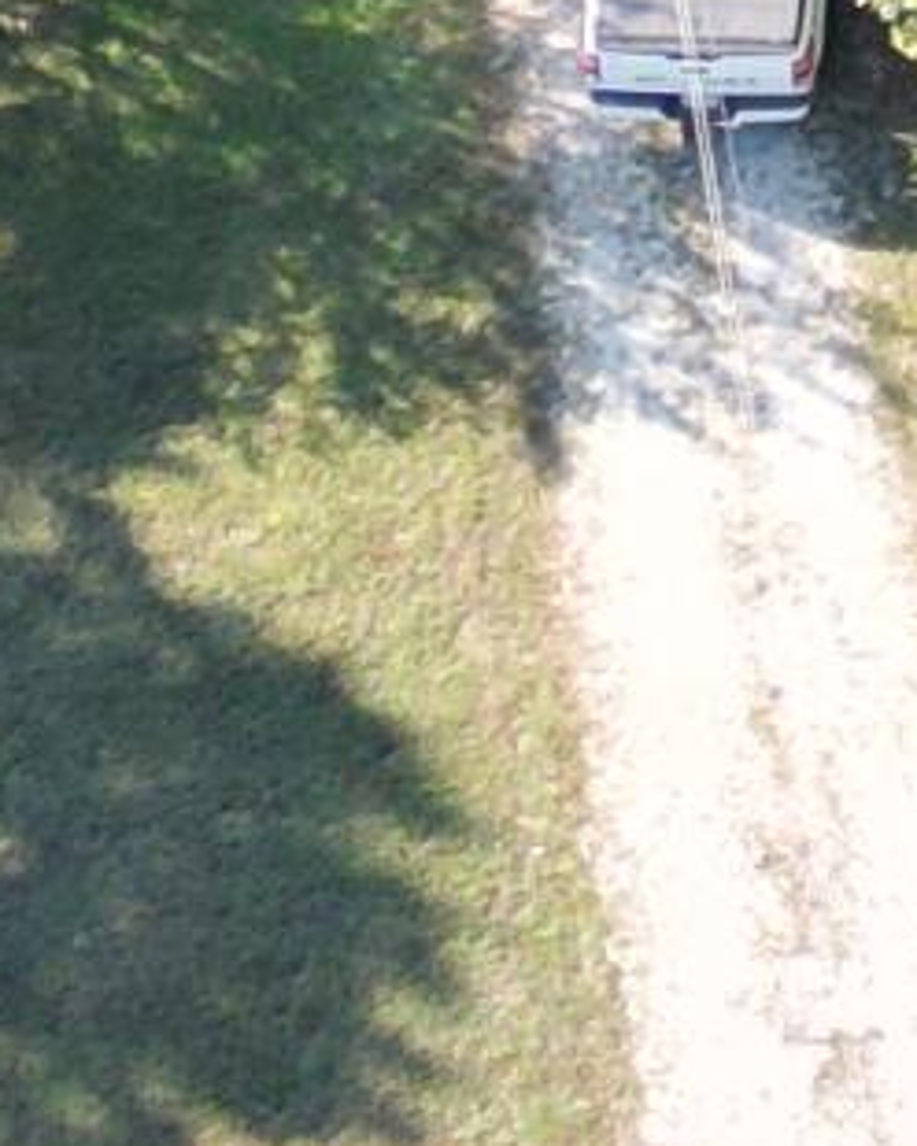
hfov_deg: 6.7
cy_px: -1919
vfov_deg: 7.7
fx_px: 7701
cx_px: 1272
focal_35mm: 227
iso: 140
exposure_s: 1/725
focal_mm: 6.72
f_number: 1.7
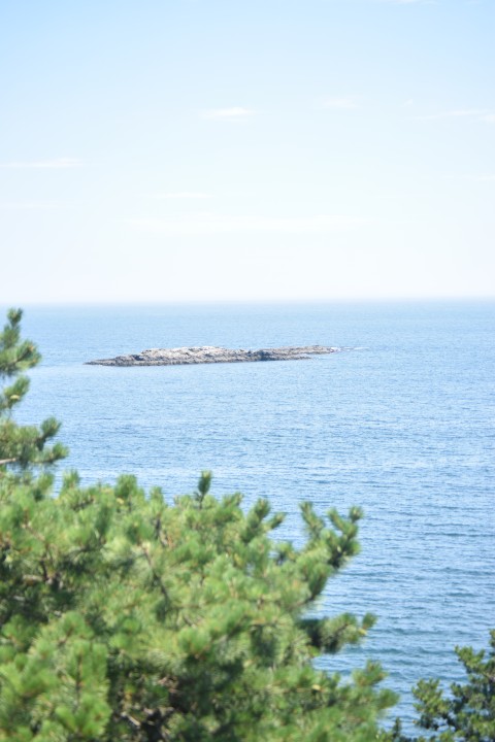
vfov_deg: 24.6
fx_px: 1701
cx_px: 248
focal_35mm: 82
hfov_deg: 16.6
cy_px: 371
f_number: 4
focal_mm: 55
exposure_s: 1/320
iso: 100
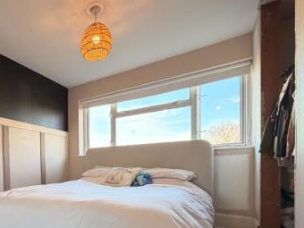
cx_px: 51
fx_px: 211
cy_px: 170
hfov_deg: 63.7
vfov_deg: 54.2
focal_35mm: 24
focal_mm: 2.22
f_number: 2.2
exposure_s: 1/121
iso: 200
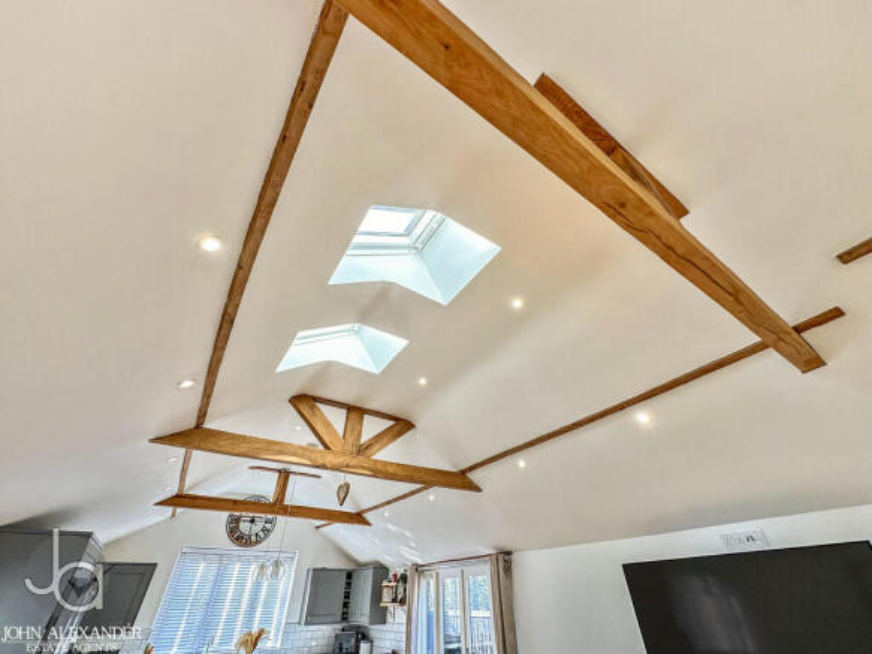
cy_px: 327
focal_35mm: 14
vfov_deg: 85.7
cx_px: 436
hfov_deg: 102.1
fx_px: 353
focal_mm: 2.22
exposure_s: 1/100
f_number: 2.2
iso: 160
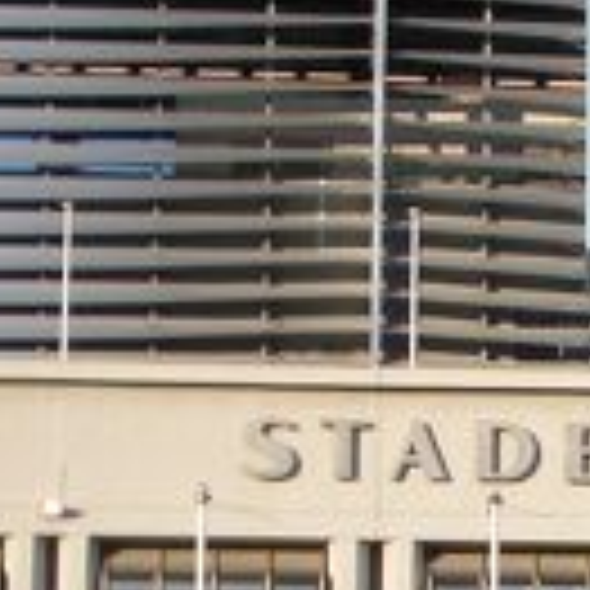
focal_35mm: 153
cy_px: 493
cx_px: 919
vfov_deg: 11.4
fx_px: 2950
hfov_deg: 10.9
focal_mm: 5.8
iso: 50
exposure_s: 1/400
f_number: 4.3
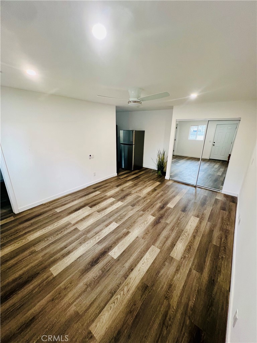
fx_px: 129
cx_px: 128
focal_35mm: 13
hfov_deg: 89.9
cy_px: 172
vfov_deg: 106.2
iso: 200
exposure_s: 1/60
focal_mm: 1.57
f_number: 1.8
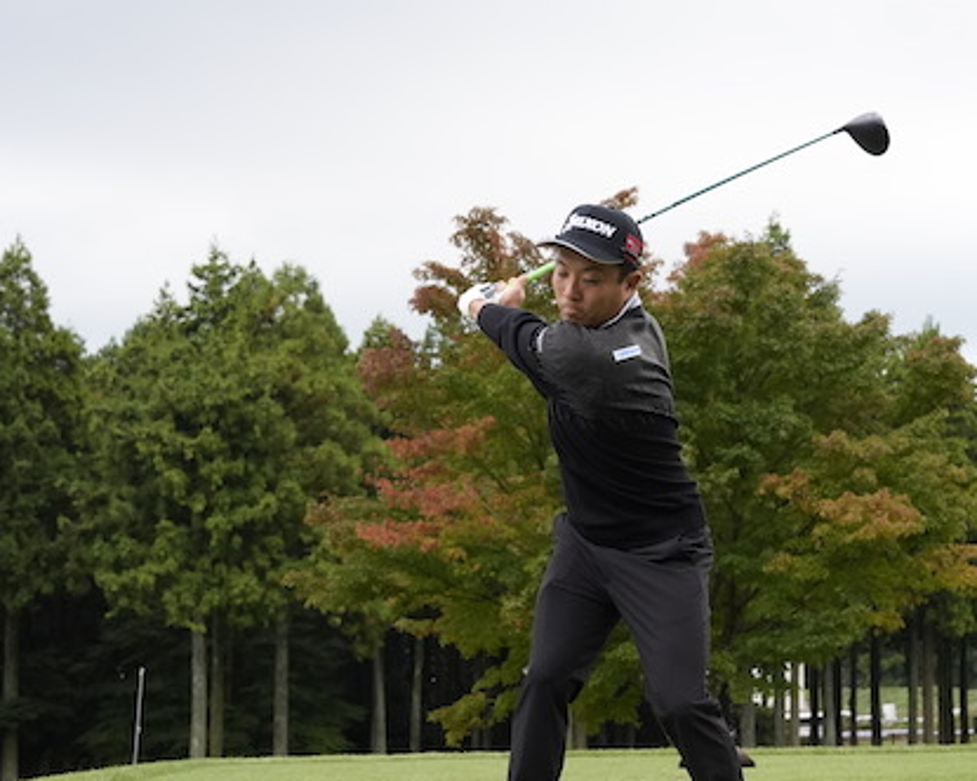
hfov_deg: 29.9
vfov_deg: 24.2
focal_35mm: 63
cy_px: 406
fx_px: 1822
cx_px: 607
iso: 1600
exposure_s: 1/1250
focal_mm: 34
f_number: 4.5
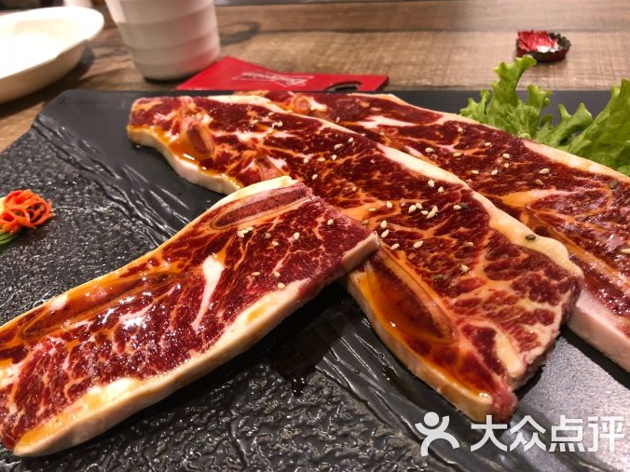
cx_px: 322
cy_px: 238
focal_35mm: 29
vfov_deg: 48.2
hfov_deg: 61.7
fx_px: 528
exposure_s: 1/17
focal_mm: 3.99
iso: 50
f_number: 1.8
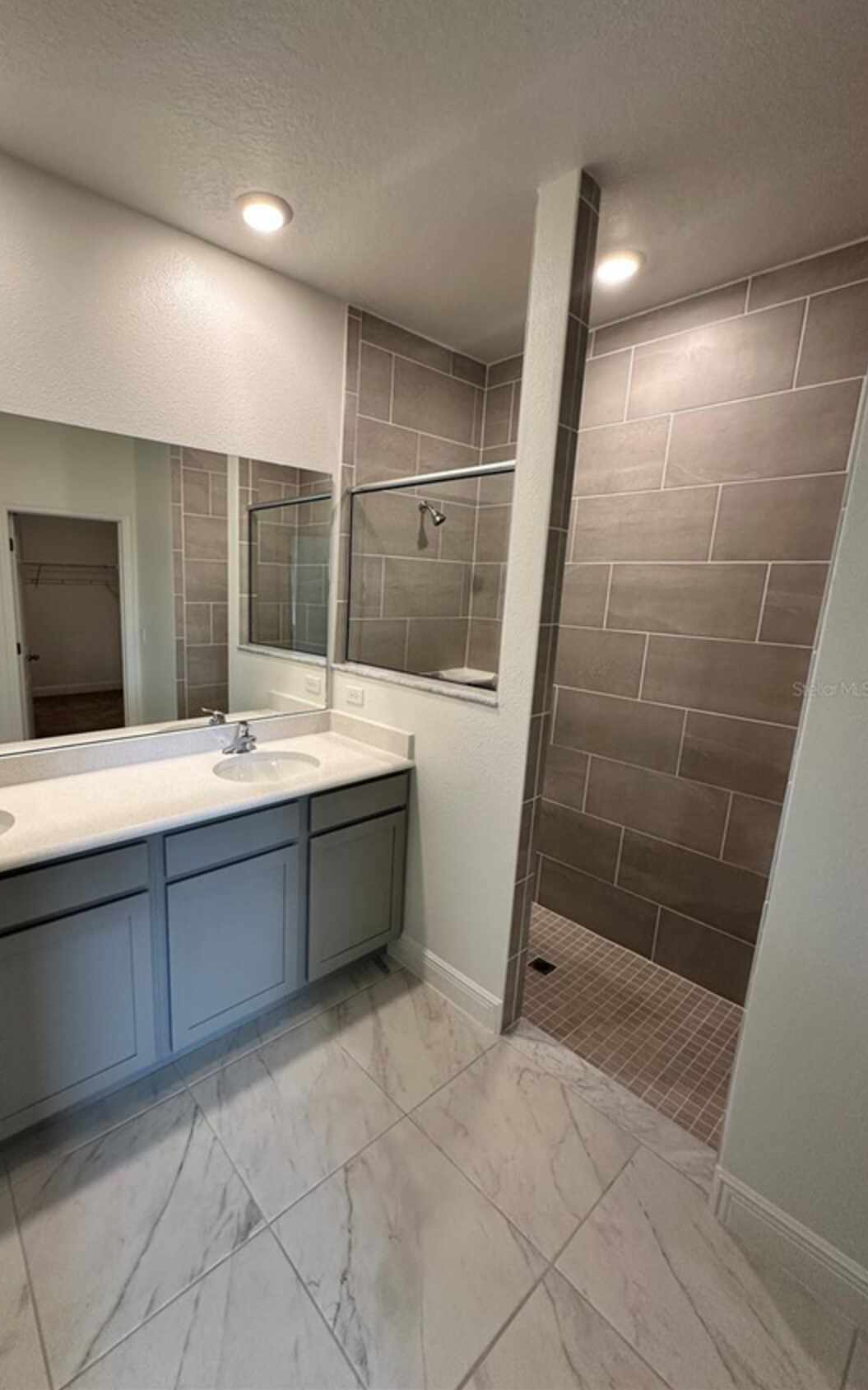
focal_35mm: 15
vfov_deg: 101.5
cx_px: 349
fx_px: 568
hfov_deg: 74.0
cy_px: 688
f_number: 2.2
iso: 200
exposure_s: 1/120
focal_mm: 2.22
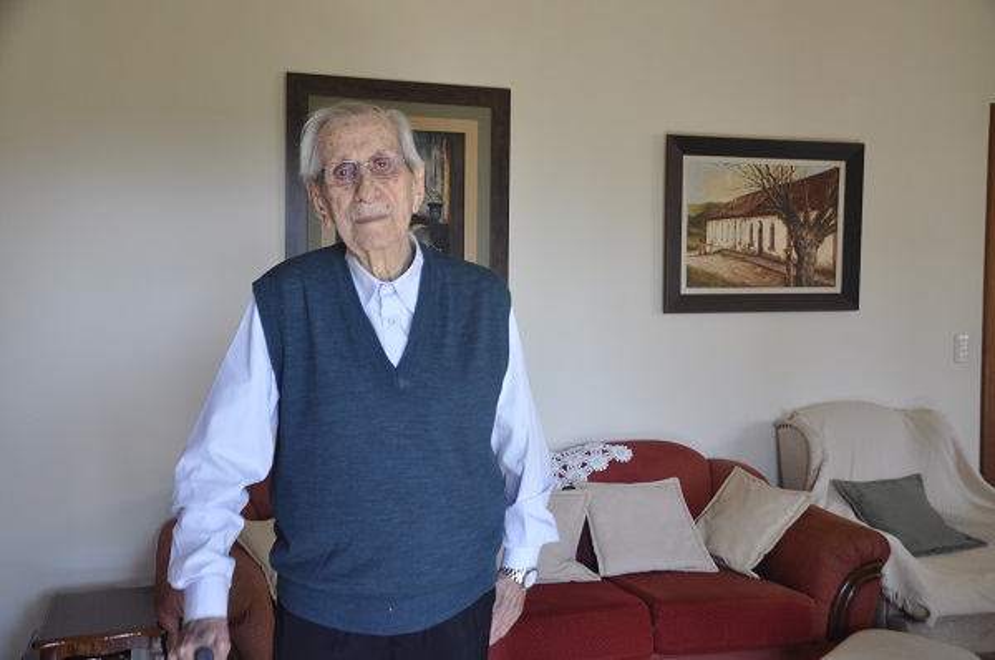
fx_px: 993
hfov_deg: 53.2
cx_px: 498
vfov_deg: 36.8
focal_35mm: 36
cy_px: 330
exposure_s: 1/80
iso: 400
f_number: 4.5
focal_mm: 24
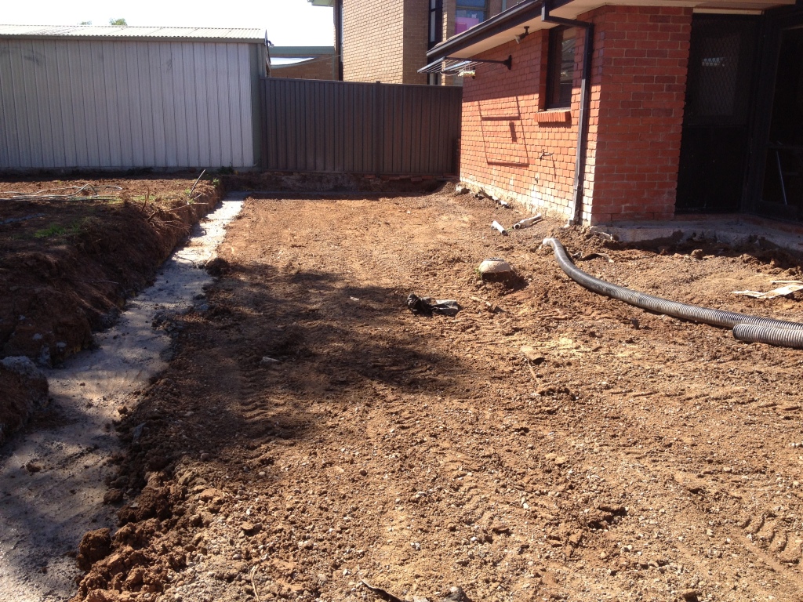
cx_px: 402
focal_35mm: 35
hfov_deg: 52.6
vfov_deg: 40.7
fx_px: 812
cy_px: 301
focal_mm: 4.28
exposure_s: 1/606
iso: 50
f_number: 2.4
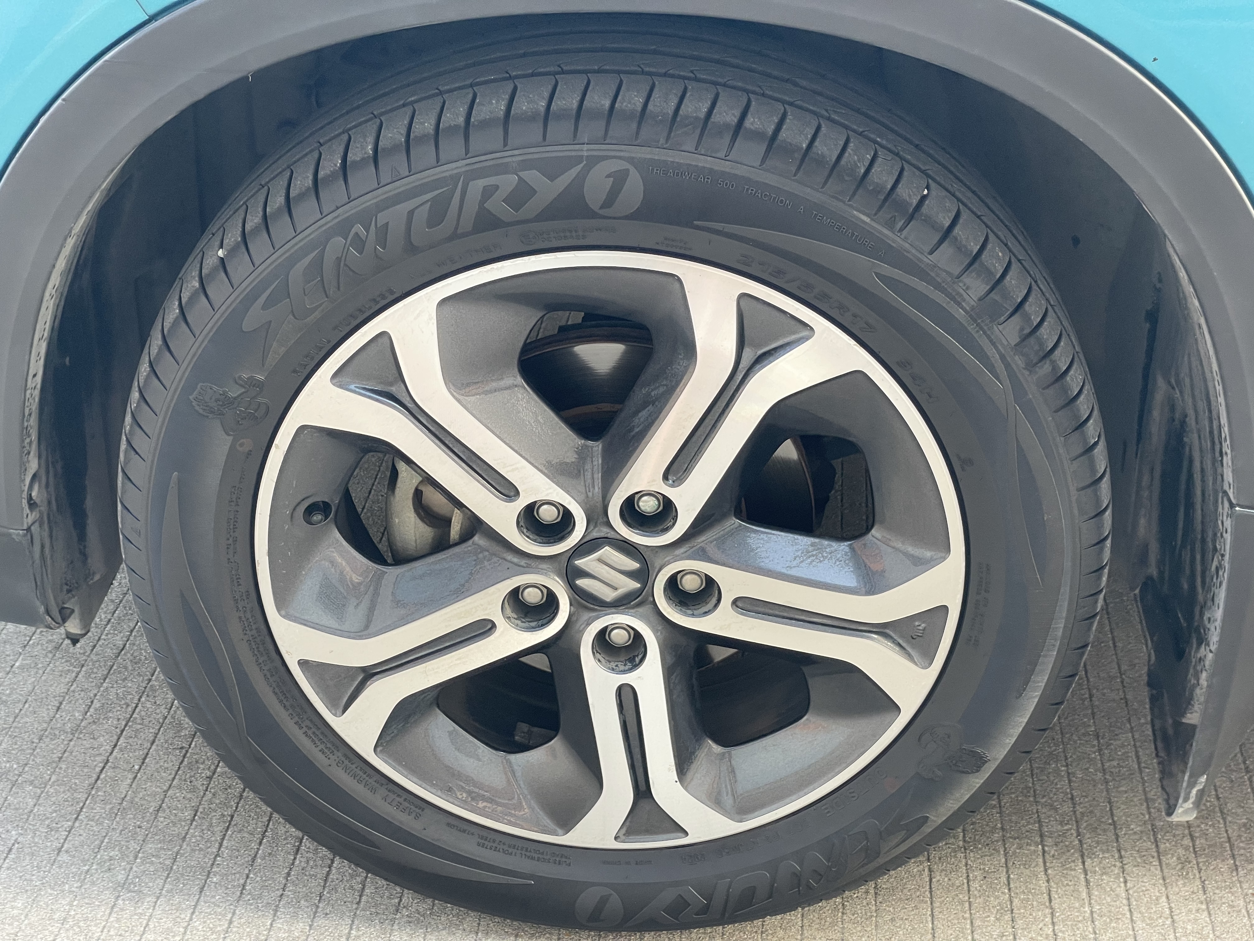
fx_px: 1884
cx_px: 627
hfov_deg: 36.8
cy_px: 470
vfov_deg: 28.0
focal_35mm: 52
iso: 64
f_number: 2
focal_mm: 6
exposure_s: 1/99
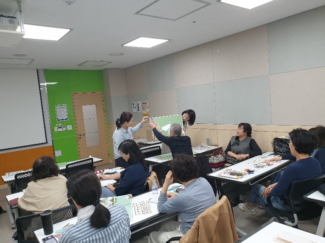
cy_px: 122
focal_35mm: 26
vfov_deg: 53.0
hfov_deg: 67.3
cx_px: 162
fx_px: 244
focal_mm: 4.3
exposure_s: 1/60.2
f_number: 2.4
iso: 100
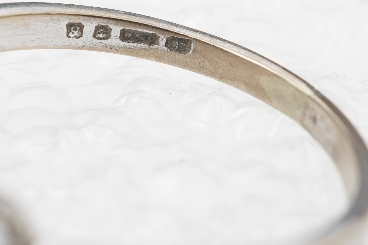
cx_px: 126
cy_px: 46
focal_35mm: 111
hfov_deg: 18.4
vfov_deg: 12.3
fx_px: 1135
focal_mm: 30
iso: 640
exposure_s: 1/125
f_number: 20
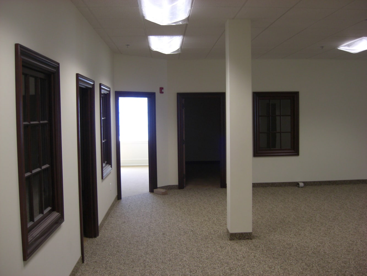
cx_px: 184
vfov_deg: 37.7
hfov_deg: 49.0
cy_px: 138
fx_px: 403
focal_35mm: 38
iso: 200
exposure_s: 1/40
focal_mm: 7.9
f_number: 2.8
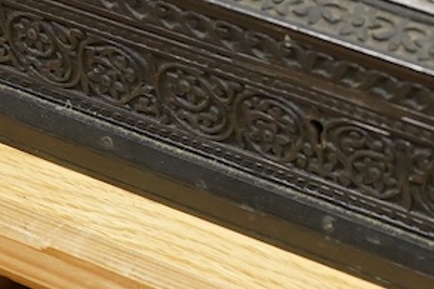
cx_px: 482
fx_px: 2084
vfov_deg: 7.9
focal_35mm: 173
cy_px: 50
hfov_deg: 11.7
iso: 2500
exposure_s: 1/160
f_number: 7.1
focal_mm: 30
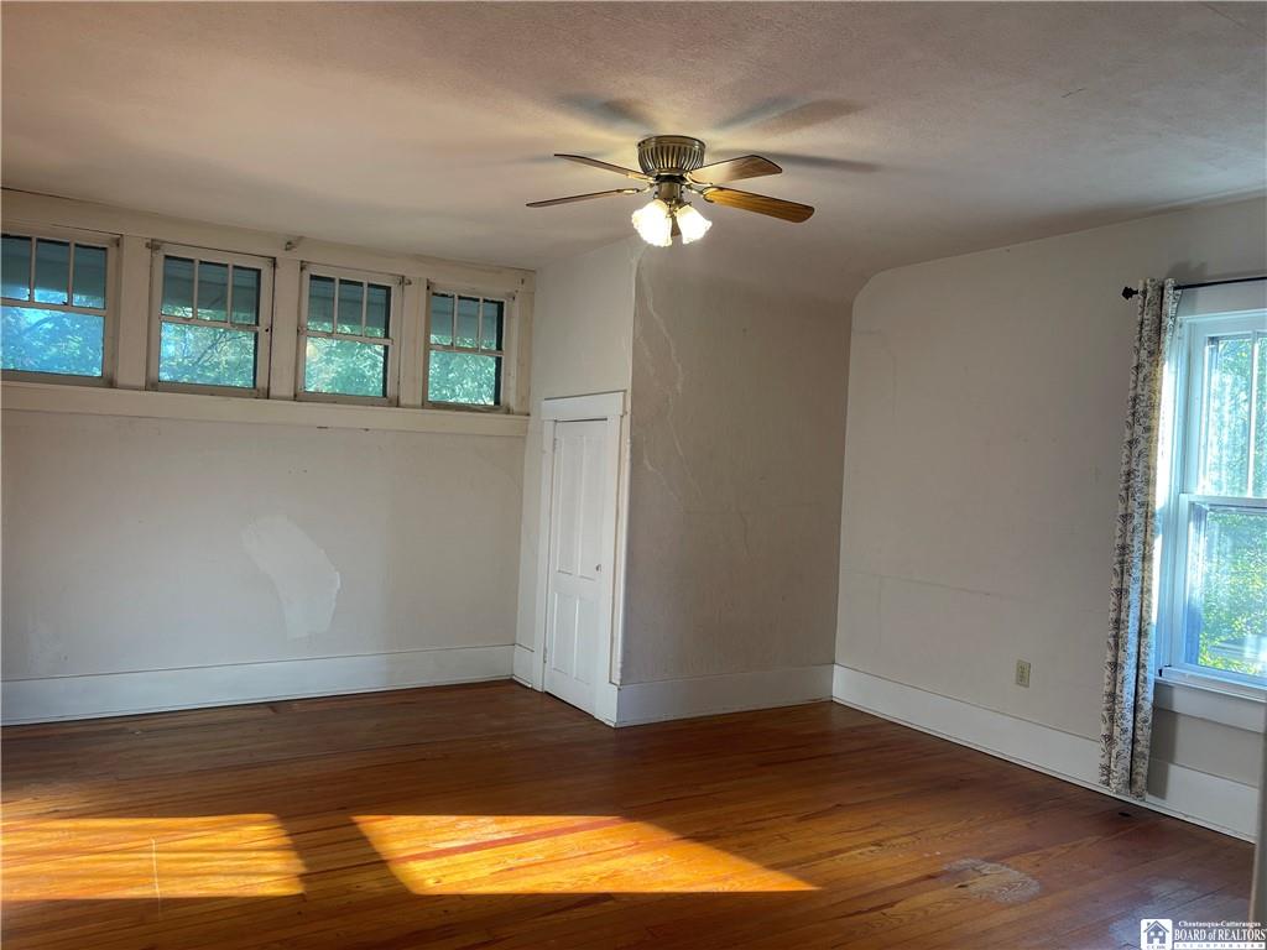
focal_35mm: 25
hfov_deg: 69.4
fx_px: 915
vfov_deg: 54.9
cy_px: 475
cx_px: 634
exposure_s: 1/120
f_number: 1.6
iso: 50
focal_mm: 5.1
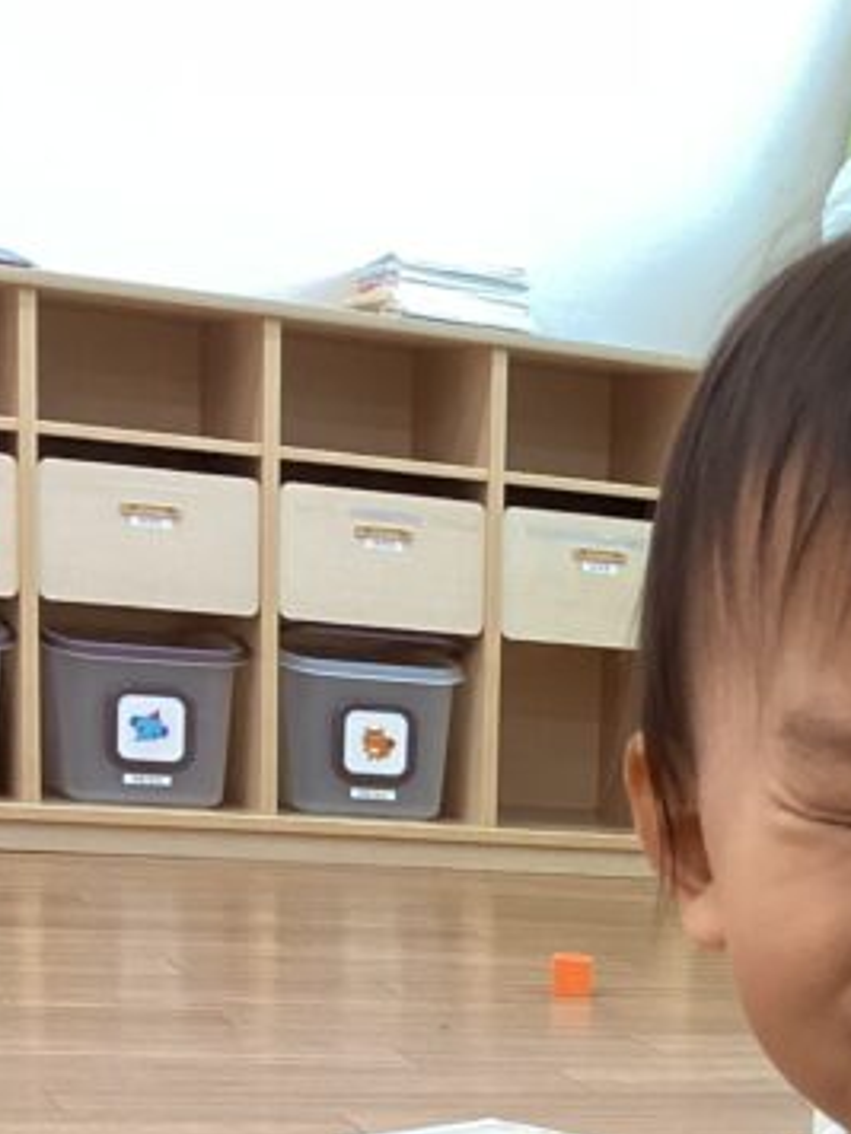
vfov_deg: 20.9
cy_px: 1373
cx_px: 1112
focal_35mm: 87
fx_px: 2852
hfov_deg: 16.1
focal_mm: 3.3
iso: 125
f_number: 2.4
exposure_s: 1/60
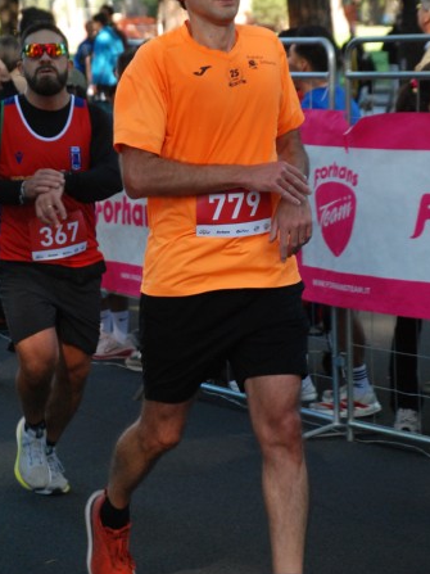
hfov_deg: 10.2
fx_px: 2413
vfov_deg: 13.5
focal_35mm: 146
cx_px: 211
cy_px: 211
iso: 1000
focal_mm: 75
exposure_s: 1/320
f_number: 5.6
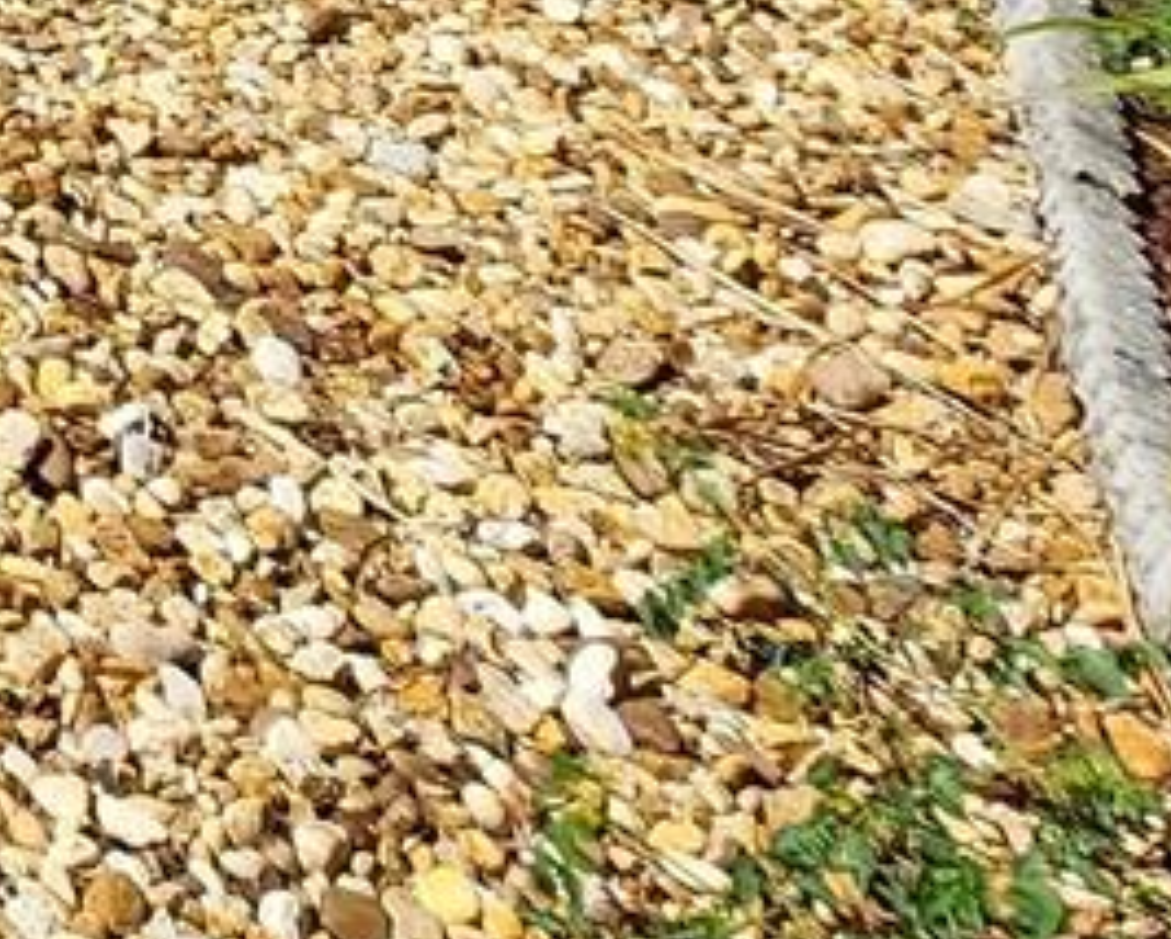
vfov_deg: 14.7
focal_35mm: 76
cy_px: -1176
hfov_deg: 15.4
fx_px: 2636
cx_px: -1553
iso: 50
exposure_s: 1/2163
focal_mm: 2.2
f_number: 2.2
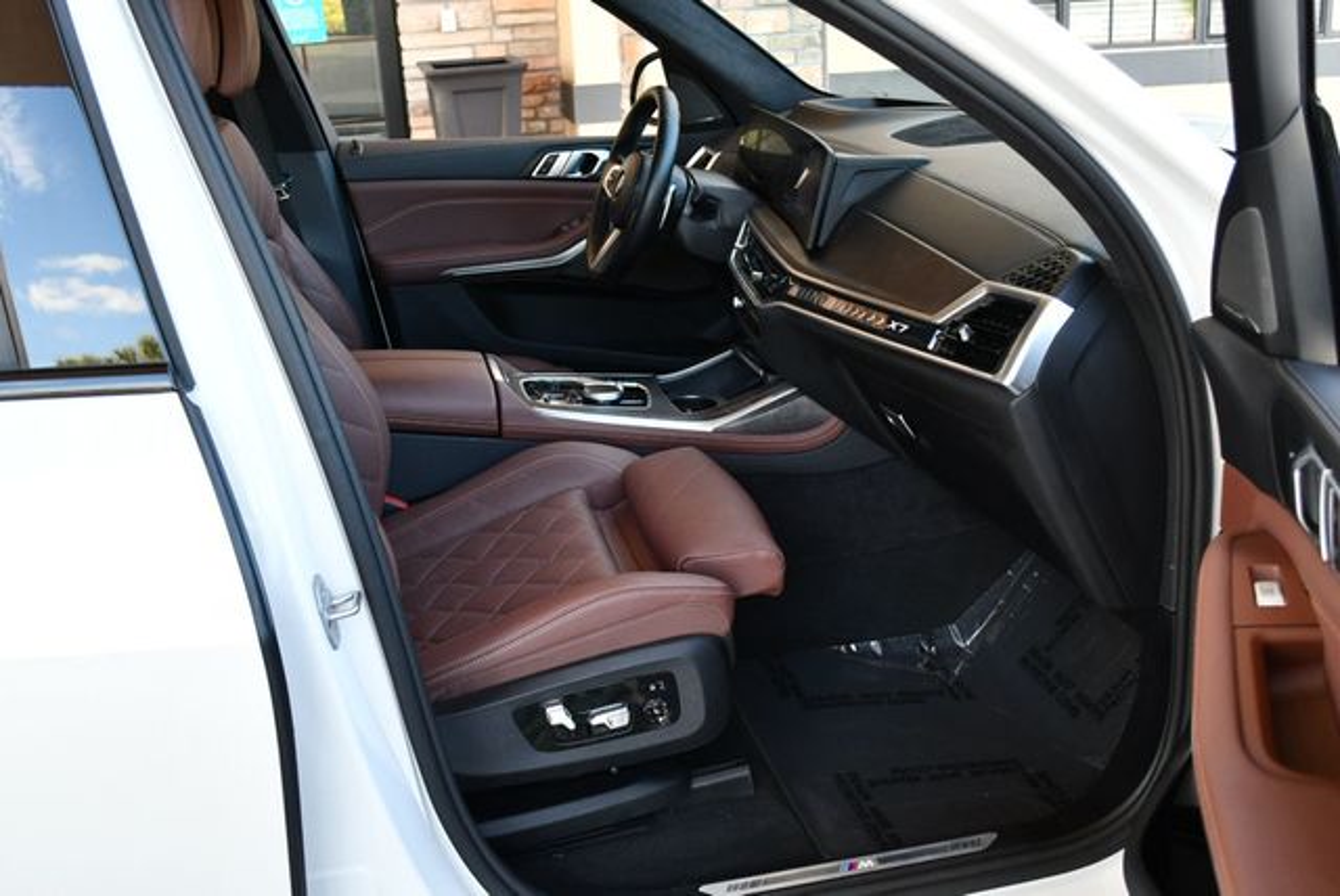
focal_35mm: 36
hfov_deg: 53.1
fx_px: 1341
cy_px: 448
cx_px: 670
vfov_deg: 36.9
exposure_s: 1/250
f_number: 3.5
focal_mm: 18
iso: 720
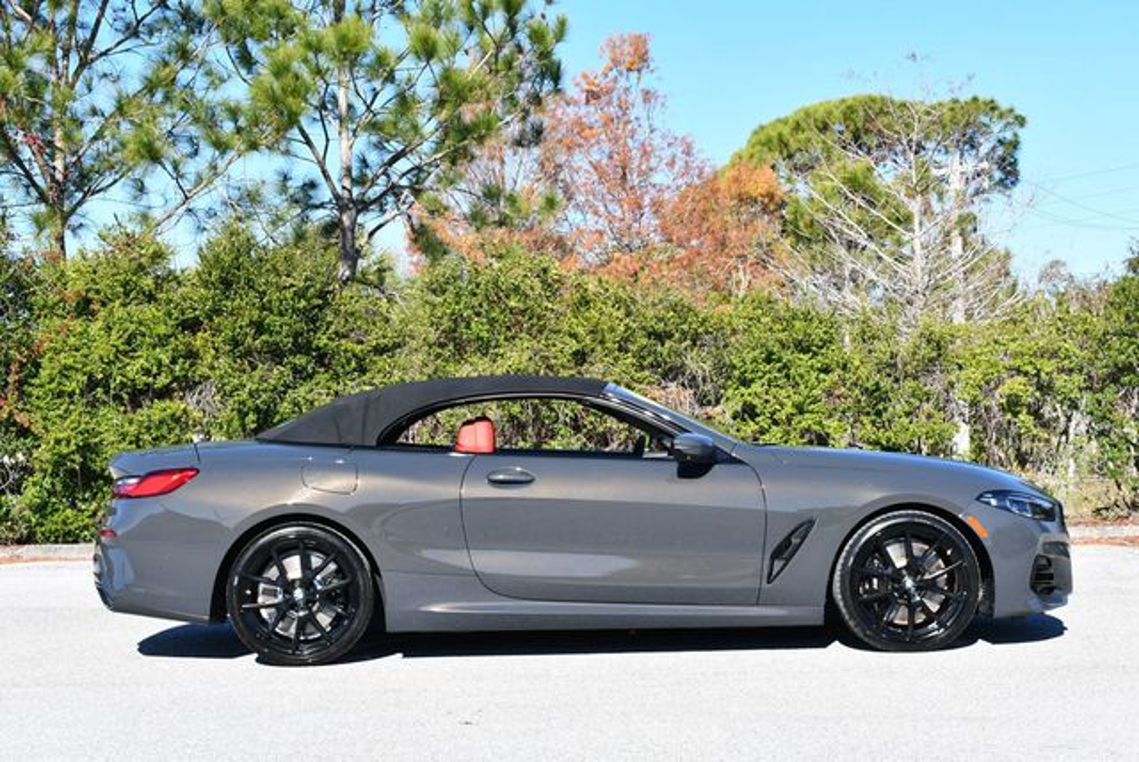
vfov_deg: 21.3
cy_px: 381
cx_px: 570
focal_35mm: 64
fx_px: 2027
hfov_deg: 31.4
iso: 140
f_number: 8
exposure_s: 1/250
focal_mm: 32
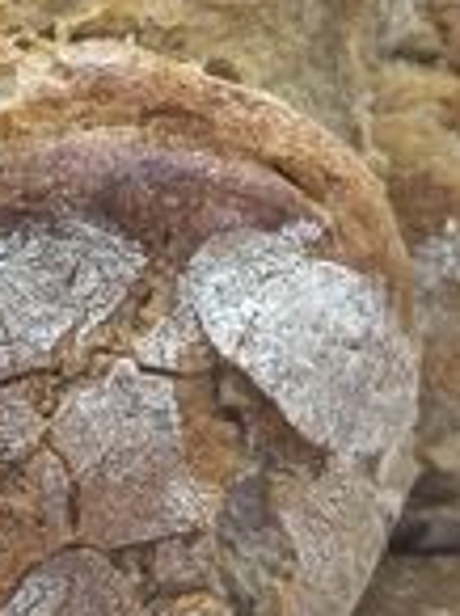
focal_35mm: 76
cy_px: 8
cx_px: 76
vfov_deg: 24.6
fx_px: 1351
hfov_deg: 19.1
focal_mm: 5.1
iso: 100
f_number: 1.6
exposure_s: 1/100
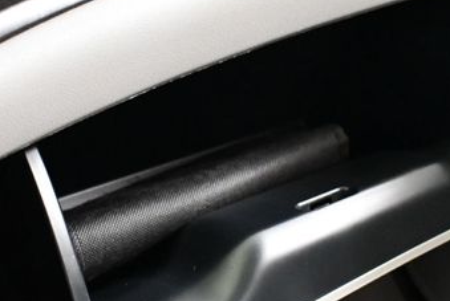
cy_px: 229
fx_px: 851
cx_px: 191
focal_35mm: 68
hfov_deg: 29.6
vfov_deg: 19.9
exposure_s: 1/60
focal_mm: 18
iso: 6400
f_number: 3.5
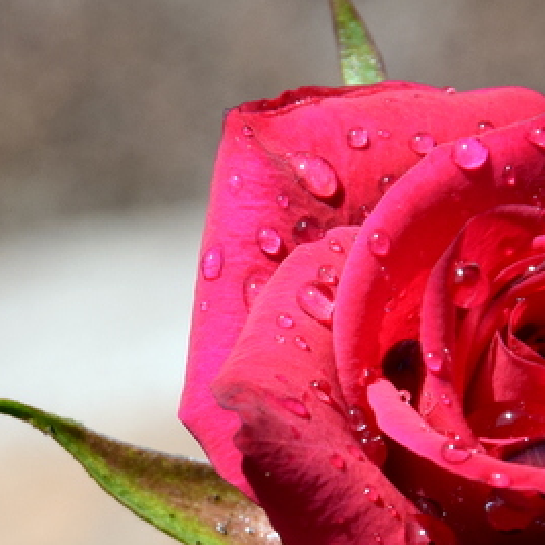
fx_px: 7148
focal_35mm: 401
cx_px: 451
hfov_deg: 4.4
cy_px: 467
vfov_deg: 4.4
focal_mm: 105
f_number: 11
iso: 400
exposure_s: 1/500
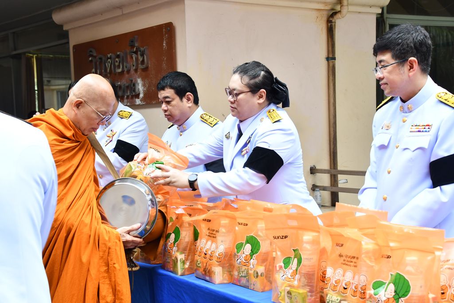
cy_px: 152
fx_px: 719
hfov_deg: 35.0
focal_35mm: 57
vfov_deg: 23.8
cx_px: 227
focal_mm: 38
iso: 1000
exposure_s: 1/200
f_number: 7.1
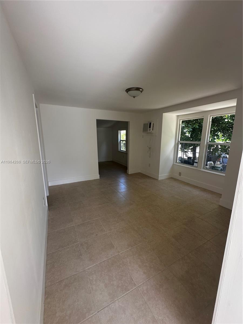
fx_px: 131
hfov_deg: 85.7
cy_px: 162
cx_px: 122
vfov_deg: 102.1
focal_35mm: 14
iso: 64
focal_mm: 2.22
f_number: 2.2
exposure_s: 1/99
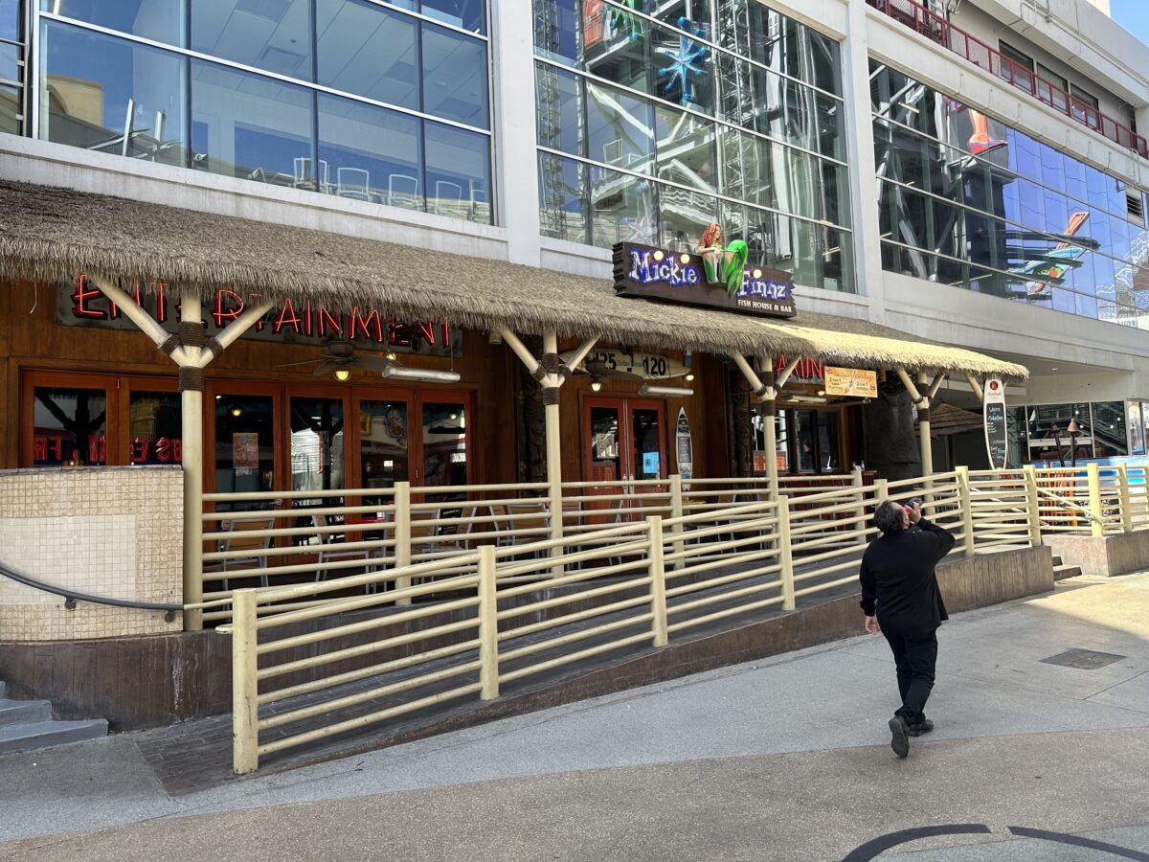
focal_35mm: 24
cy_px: 431
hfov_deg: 71.6
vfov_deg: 56.8
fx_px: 797
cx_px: 574
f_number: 1.78
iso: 80
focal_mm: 6.86
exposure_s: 1/638
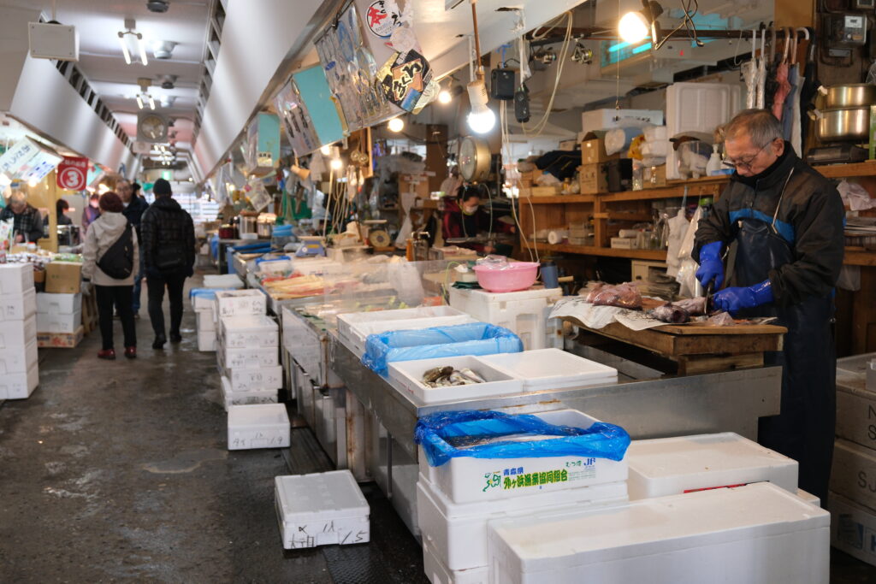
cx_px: 438
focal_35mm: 34
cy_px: 292
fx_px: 827
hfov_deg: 55.8
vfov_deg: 38.9
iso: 800
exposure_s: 1/100
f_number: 3.3
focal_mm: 22.7
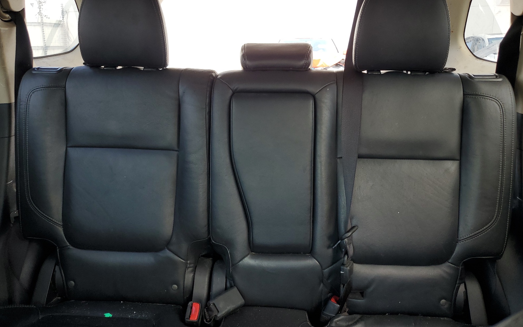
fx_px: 399
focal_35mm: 28
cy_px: 141
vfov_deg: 44.4
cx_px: 265
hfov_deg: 66.5
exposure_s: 1/120
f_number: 1.5
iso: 50
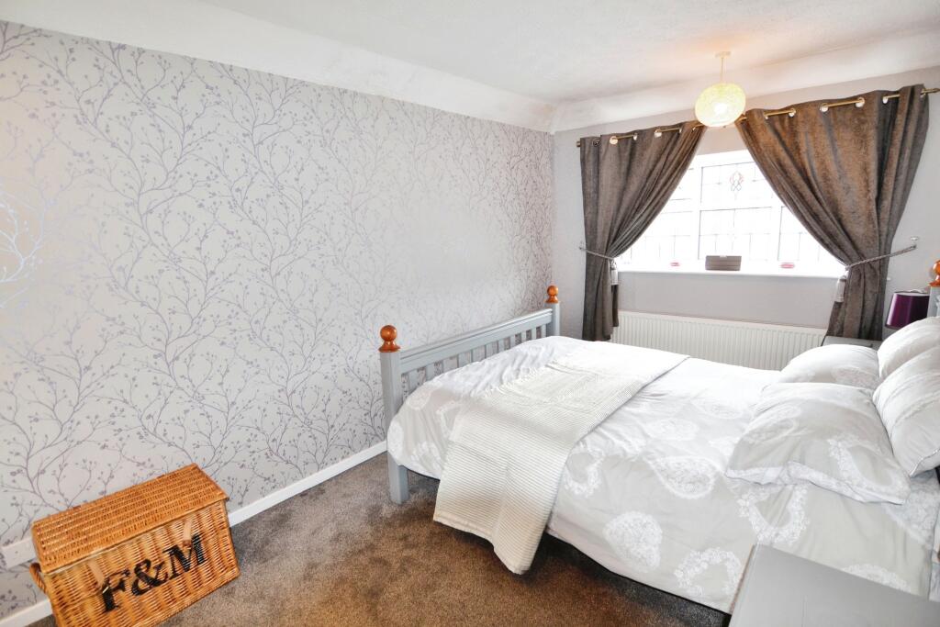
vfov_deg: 72.1
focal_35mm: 16
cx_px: 470
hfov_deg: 95.0
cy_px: 314
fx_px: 431
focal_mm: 11
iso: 400
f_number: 3.5
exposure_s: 1/60
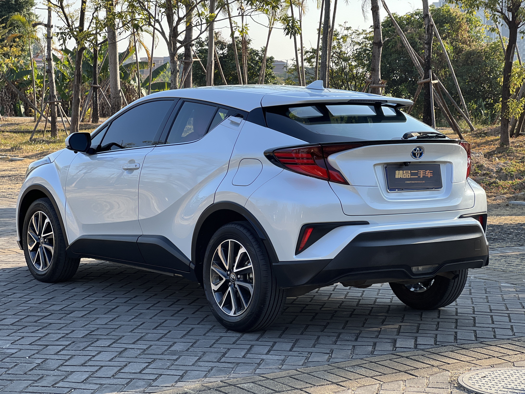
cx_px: 262
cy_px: 197
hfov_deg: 25.3
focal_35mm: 77
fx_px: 1168
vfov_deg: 19.1
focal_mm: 9
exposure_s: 1/166
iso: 25
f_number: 2.8
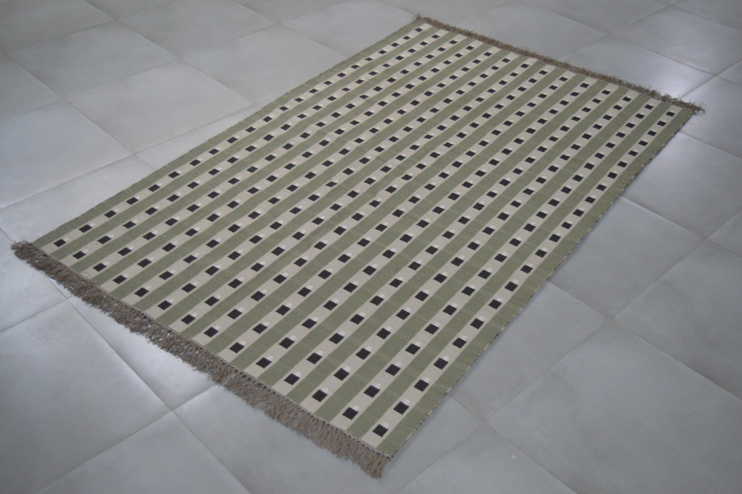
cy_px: 247
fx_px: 834
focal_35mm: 40
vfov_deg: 33.0
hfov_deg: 48.0
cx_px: 371
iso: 900
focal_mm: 27
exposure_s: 1/60
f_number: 4
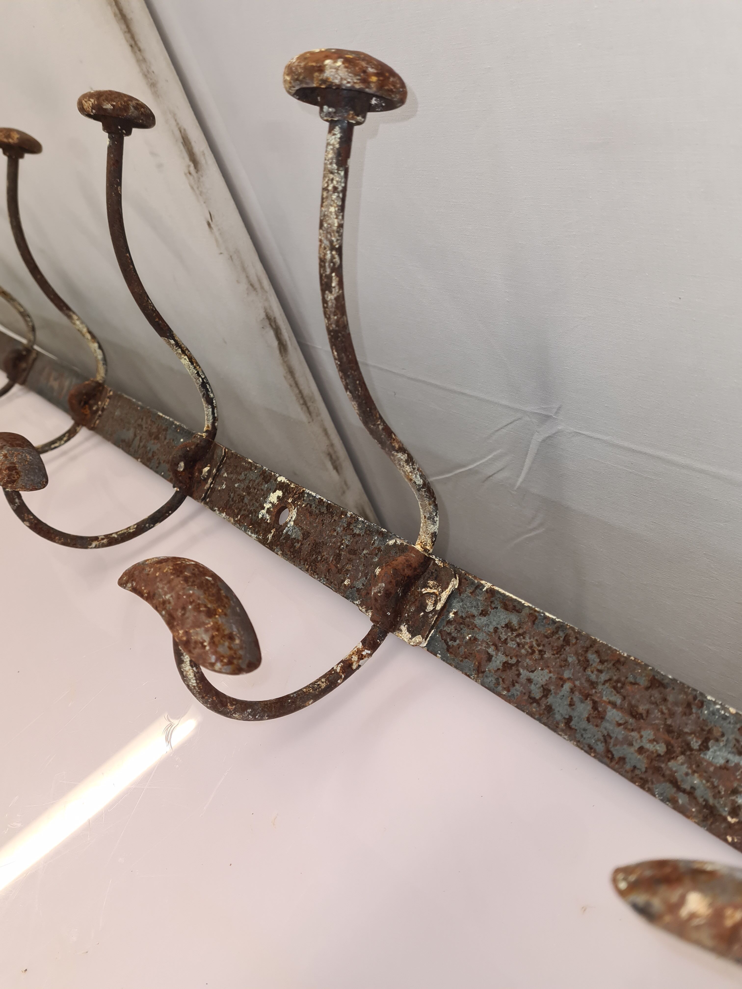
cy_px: 494
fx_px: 743
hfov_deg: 53.1
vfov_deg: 67.3
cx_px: 371
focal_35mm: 26
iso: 100
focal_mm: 5.4
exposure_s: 1/50
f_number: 1.8
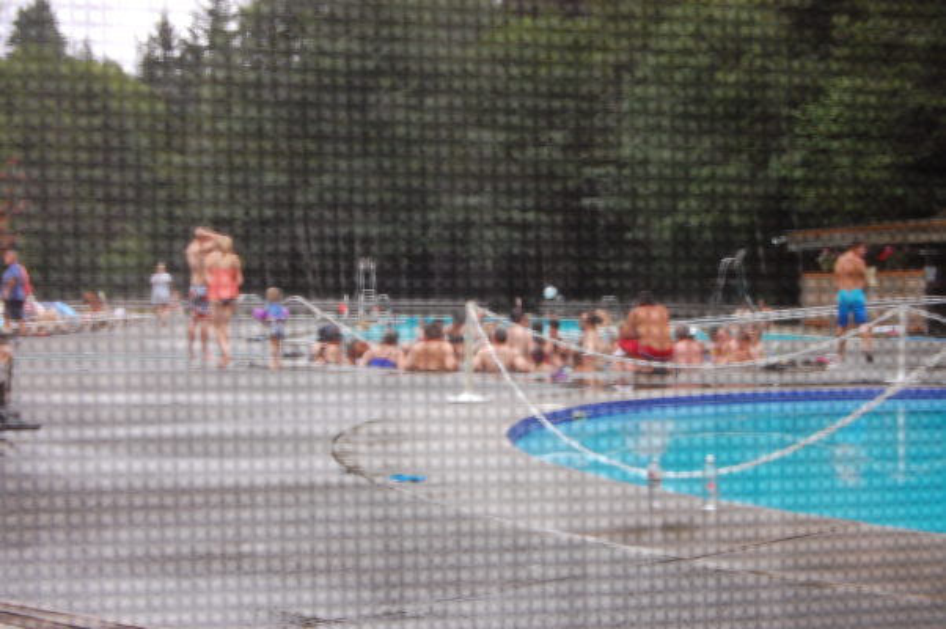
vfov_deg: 23.7
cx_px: 473
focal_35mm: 57
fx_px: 1496
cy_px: 314
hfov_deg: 35.1
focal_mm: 38
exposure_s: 1/30
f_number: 11
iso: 800
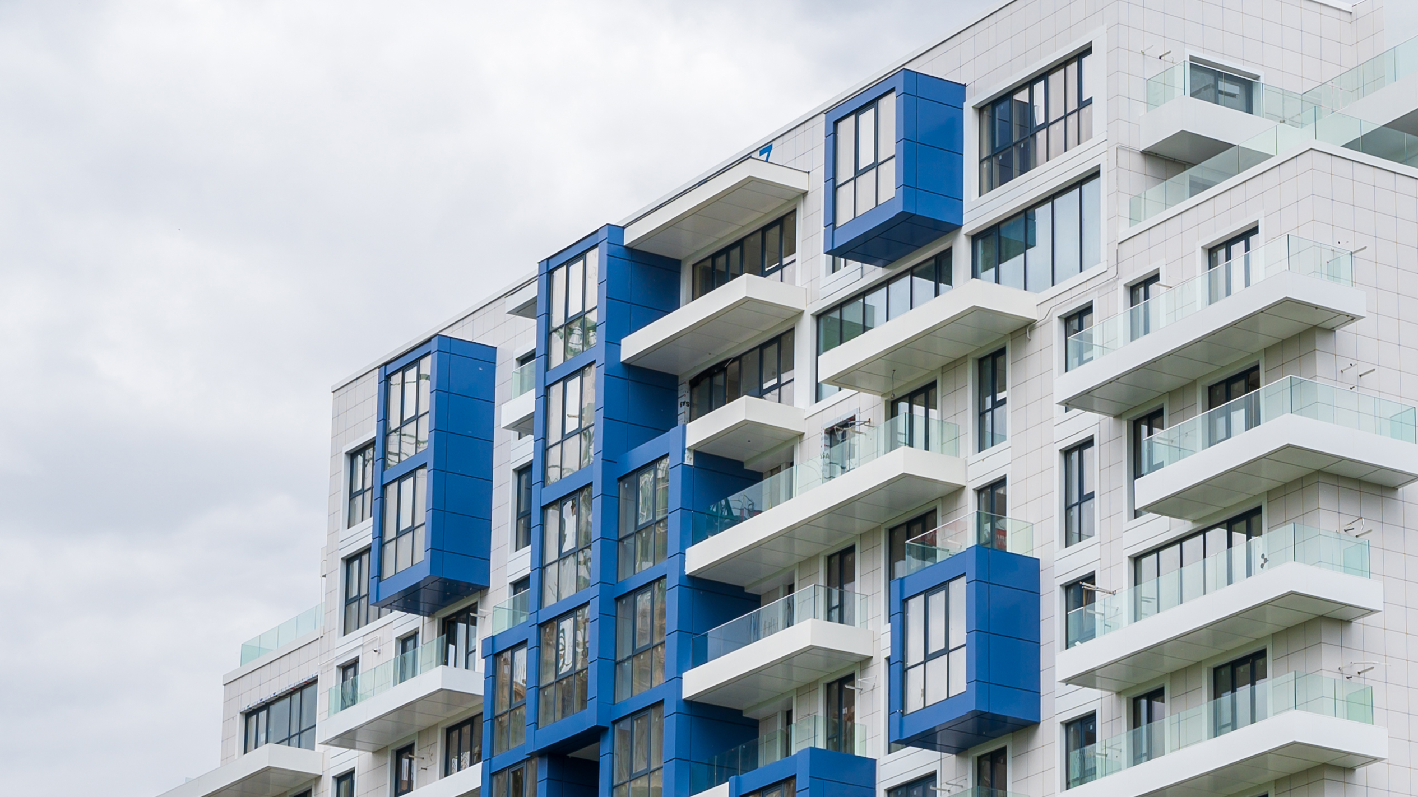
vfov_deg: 9.6
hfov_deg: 17.0
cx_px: 1015
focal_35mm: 126
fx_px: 4737
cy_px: 612
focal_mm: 52
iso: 100
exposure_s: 1/250
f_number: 8
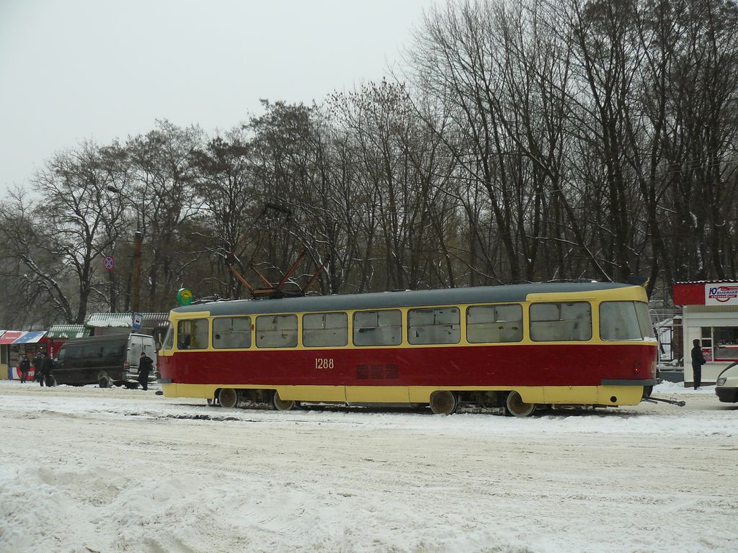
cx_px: 369
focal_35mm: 36
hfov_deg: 51.4
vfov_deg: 39.7
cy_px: 276
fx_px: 768
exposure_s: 1/250
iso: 100
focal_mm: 6
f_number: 2.8
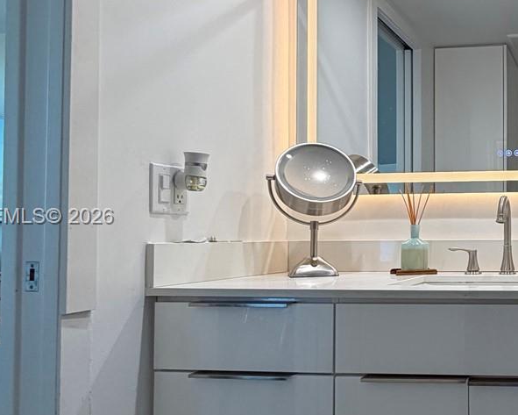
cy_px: 218
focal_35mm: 37
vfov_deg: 40.1
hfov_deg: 41.3
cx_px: 542
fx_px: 567
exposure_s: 1/120
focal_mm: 2.22
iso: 125
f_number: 2.2
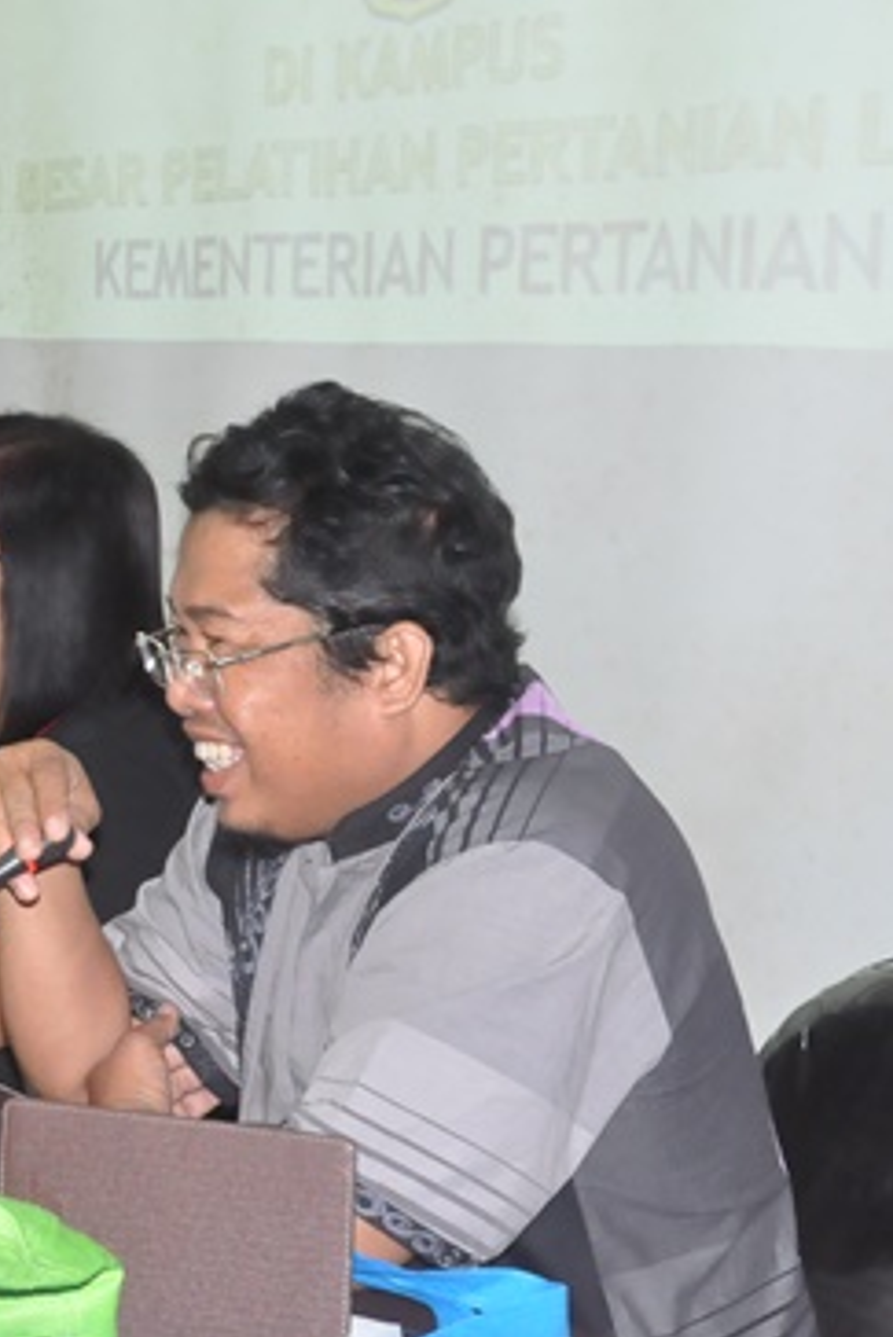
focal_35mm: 91
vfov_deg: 22.4
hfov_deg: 14.7
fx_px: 3382
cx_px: -86
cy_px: 670
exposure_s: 1/30
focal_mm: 40
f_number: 13
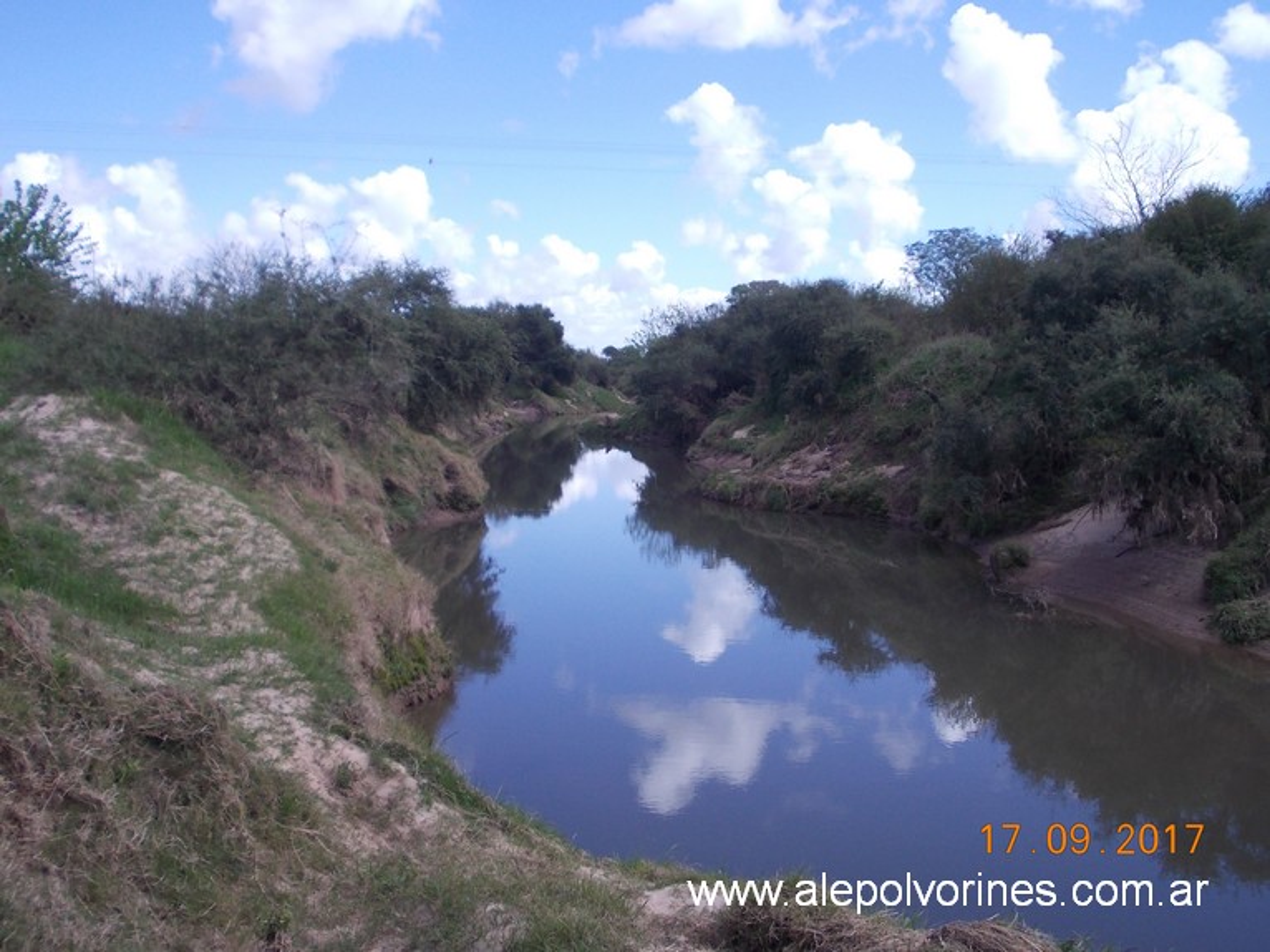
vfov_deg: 37.7
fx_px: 1394
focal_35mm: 38
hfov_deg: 49.0
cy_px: 476
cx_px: 635
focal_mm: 5.3
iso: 80
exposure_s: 1/160
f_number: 6.2
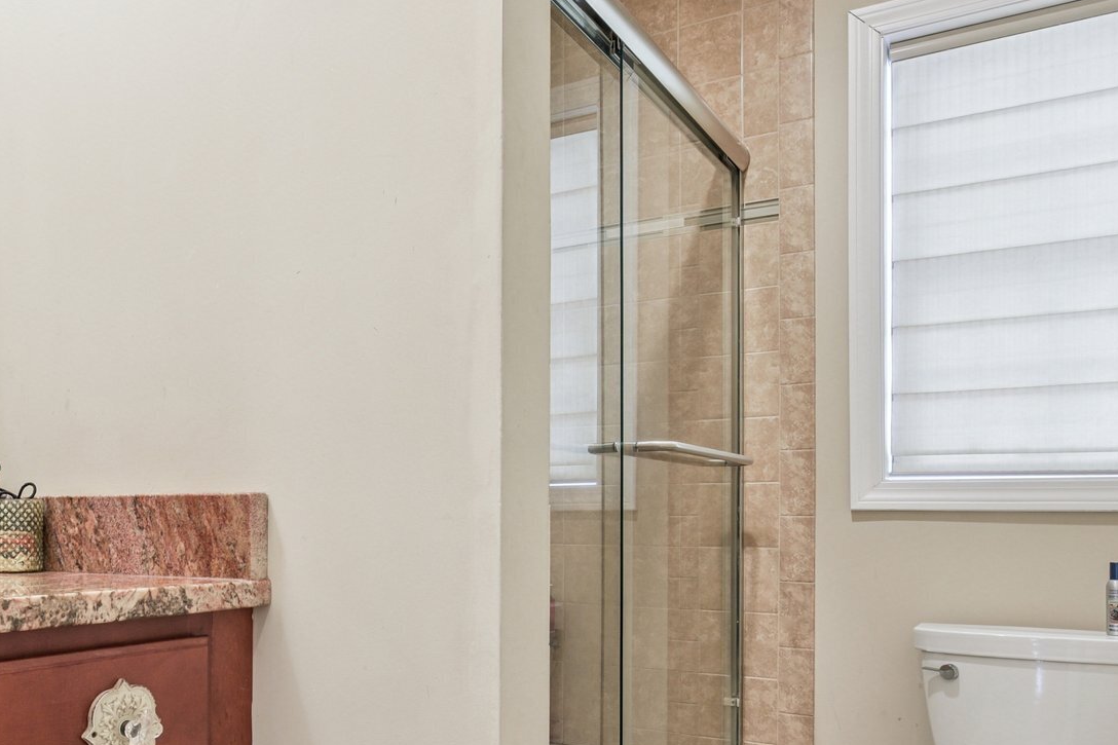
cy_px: 537
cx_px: 341
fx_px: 994
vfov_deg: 40.2
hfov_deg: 57.0
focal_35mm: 32
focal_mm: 17
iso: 400
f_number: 11
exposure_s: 1/6
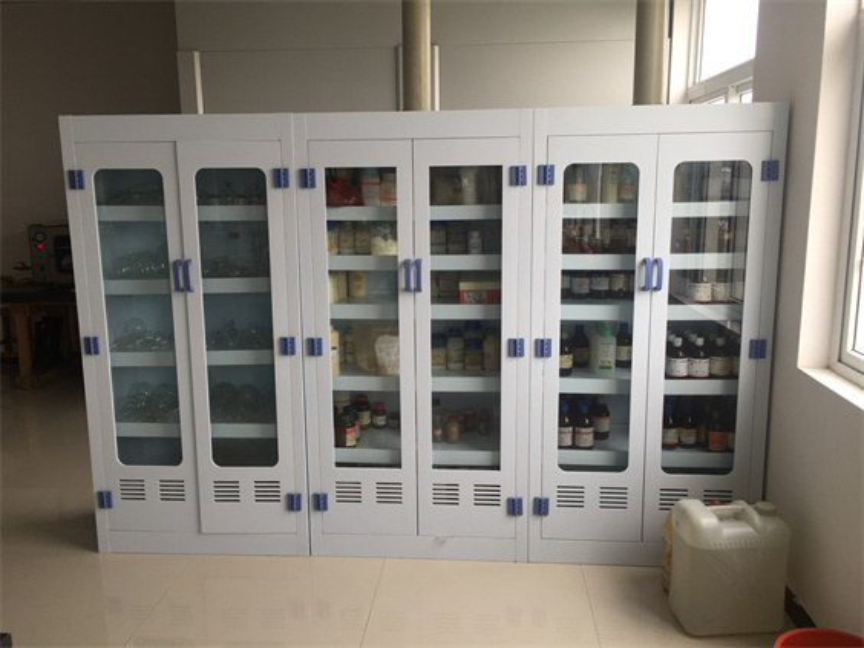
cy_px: 324
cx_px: 432
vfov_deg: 48.2
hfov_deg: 61.7
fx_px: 724
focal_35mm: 29
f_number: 2.2
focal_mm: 4.15
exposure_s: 1/115
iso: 32
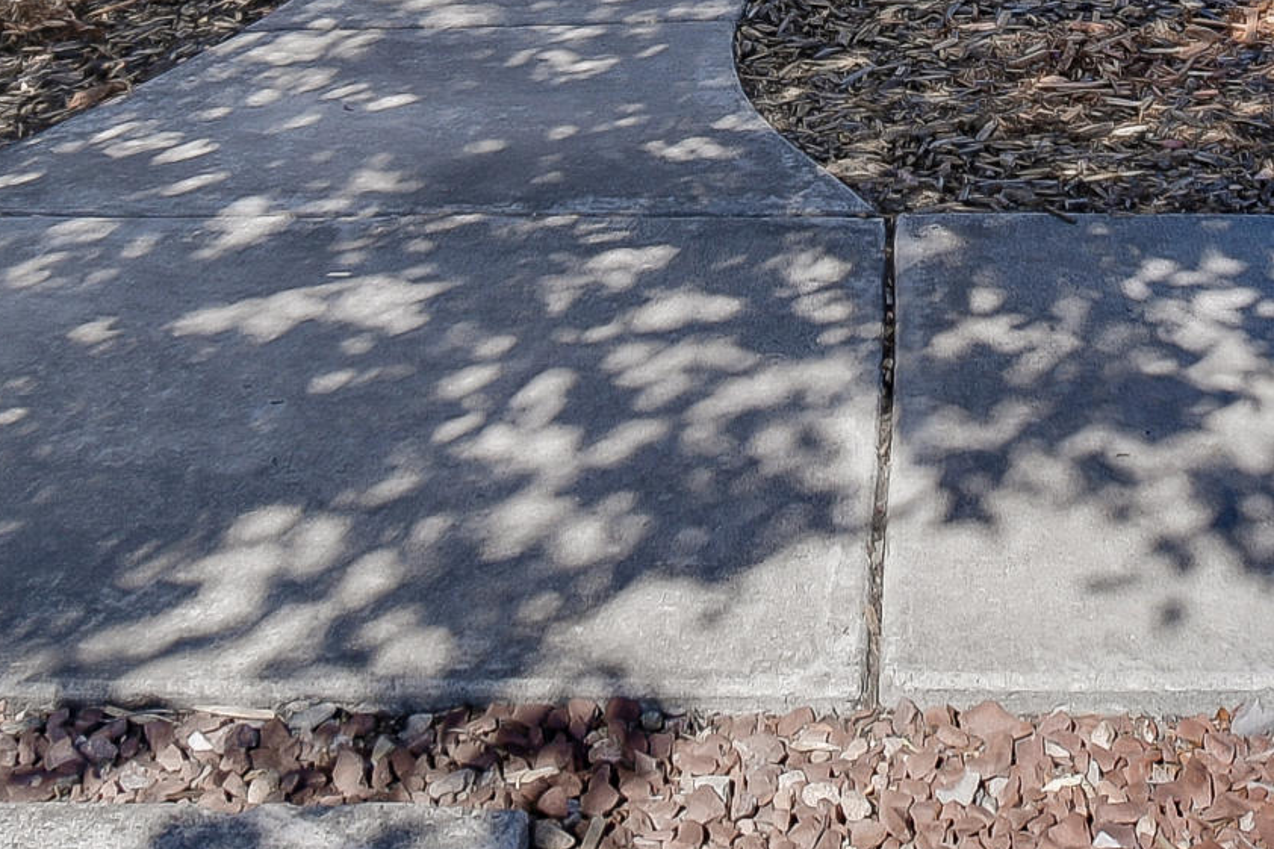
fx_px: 2017
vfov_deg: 20.0
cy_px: -477
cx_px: 893
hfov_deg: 34.6
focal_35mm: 57
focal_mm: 11
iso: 100
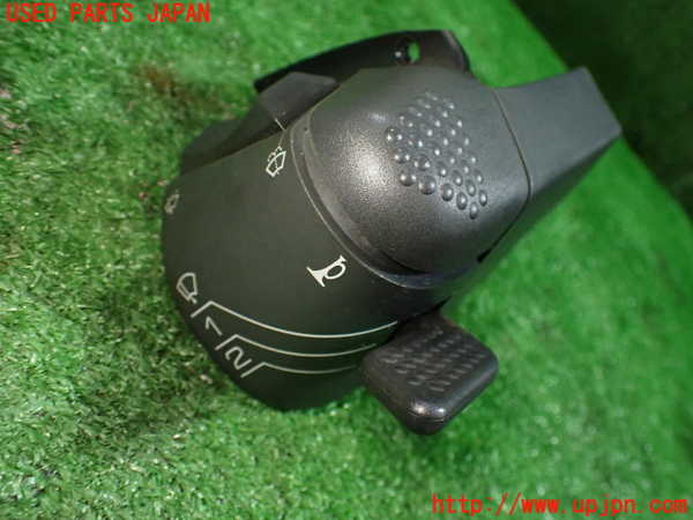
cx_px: 346
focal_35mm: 30
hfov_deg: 60.0
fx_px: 601
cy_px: 260
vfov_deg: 46.8
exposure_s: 1/100
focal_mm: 5.4
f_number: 2.3
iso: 800
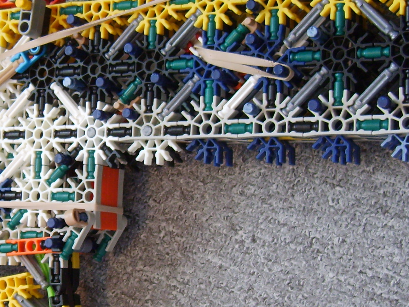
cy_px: 166
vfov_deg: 16.8
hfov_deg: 22.0
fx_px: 1040
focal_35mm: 88
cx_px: 94
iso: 113
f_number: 2.8
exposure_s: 1/30
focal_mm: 7.4
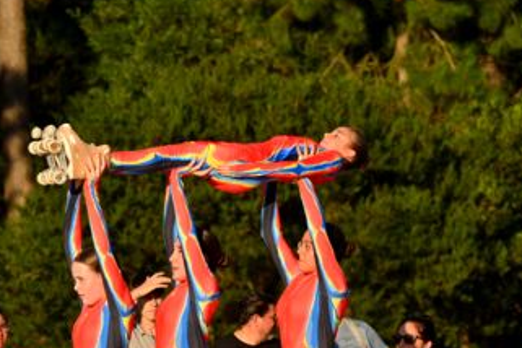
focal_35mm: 327
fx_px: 4741
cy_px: 329
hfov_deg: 6.3
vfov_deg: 4.2
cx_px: 49
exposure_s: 1/2500
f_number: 6.3
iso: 320
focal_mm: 150
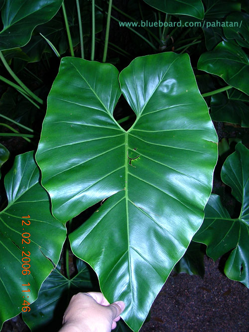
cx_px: 124
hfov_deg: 37.7
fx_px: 365
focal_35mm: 38
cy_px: 166
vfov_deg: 49.0
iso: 50
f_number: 2.8
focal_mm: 5.8
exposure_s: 1/60.1
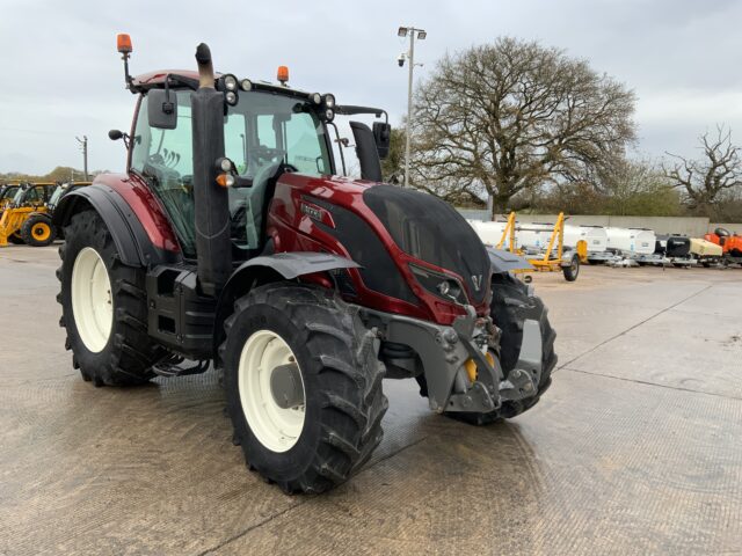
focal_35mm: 29
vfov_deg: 48.2
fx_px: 622
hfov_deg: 61.7
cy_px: 278
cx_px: 371
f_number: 1.8
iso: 16
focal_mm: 3
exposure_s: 1/270
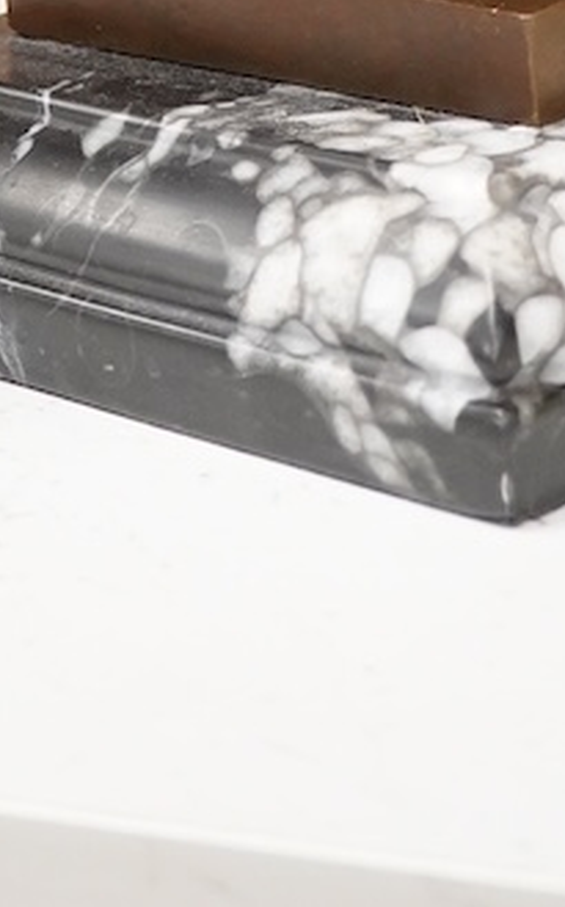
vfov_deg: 12.4
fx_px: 3876
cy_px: -638
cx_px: 295
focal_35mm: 157
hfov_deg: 8.3
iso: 2500
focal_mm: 30
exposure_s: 1/160
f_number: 5.6
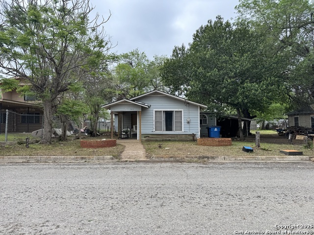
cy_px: 118
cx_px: 157
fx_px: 218
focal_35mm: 24
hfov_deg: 71.6
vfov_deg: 56.8
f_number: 1.78
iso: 80
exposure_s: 1/1456
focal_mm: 6.76
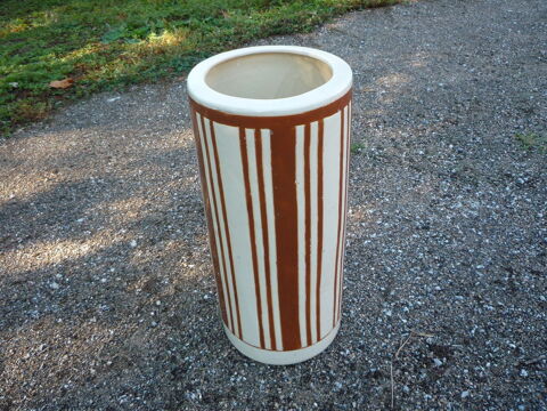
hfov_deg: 60.0
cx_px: 274
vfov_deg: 46.8
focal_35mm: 30
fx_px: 474
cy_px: 206
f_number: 3.3
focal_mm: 5.2
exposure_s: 1/80
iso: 100
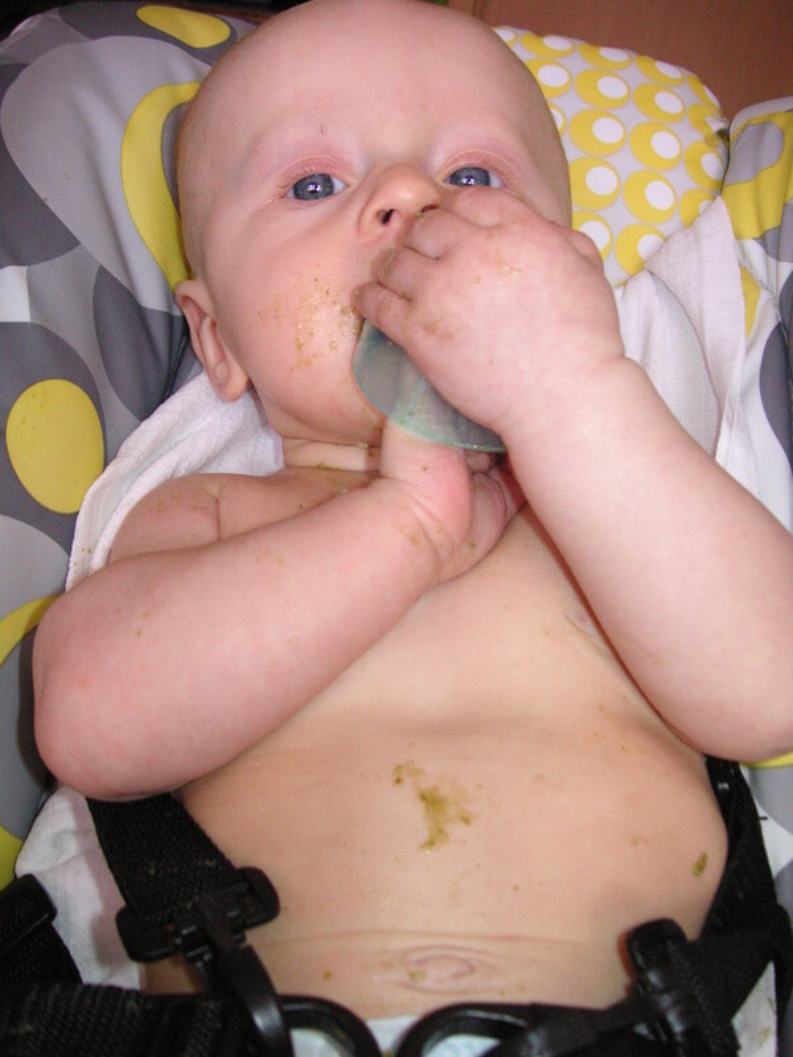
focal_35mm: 37
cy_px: 528
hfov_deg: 38.7
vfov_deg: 50.1
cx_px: 396
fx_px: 1130
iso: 160
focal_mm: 6.1
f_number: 2.8
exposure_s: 1/45
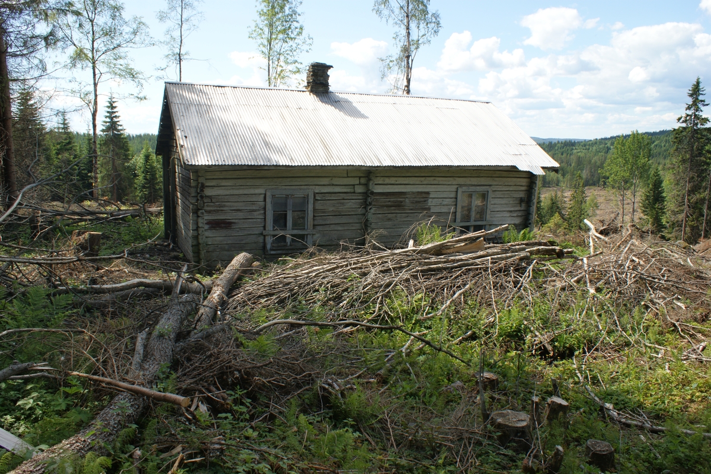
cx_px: 356
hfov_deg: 67.4
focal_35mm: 27
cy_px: 237
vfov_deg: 47.9
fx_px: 533
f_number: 10
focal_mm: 18
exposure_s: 1/100
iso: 100
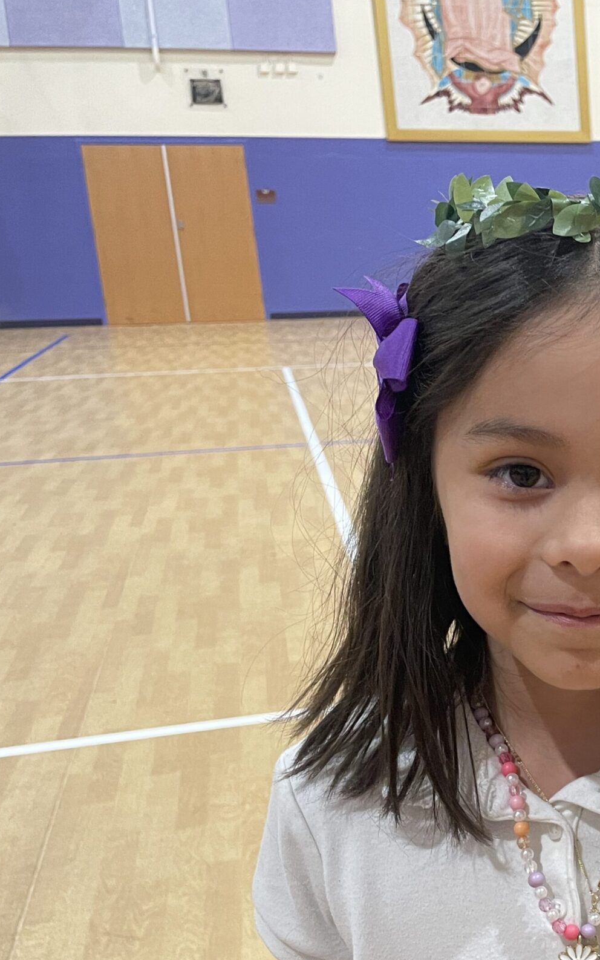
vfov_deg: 39.8
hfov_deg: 23.2
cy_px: 640
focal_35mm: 50
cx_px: 760
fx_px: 1308
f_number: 1.6
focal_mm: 4.2
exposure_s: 1/60
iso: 160
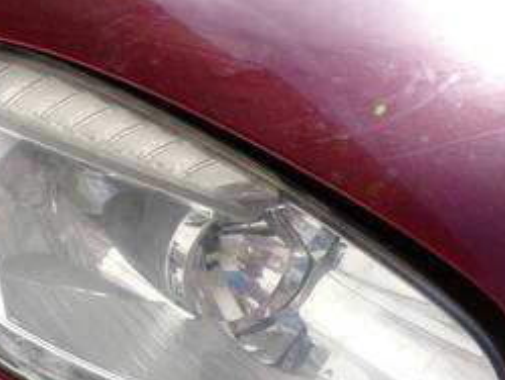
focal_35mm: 46
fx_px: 672
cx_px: 170
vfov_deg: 30.2
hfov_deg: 40.7
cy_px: 344
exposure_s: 1/340
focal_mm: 4.3
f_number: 5.8
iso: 100
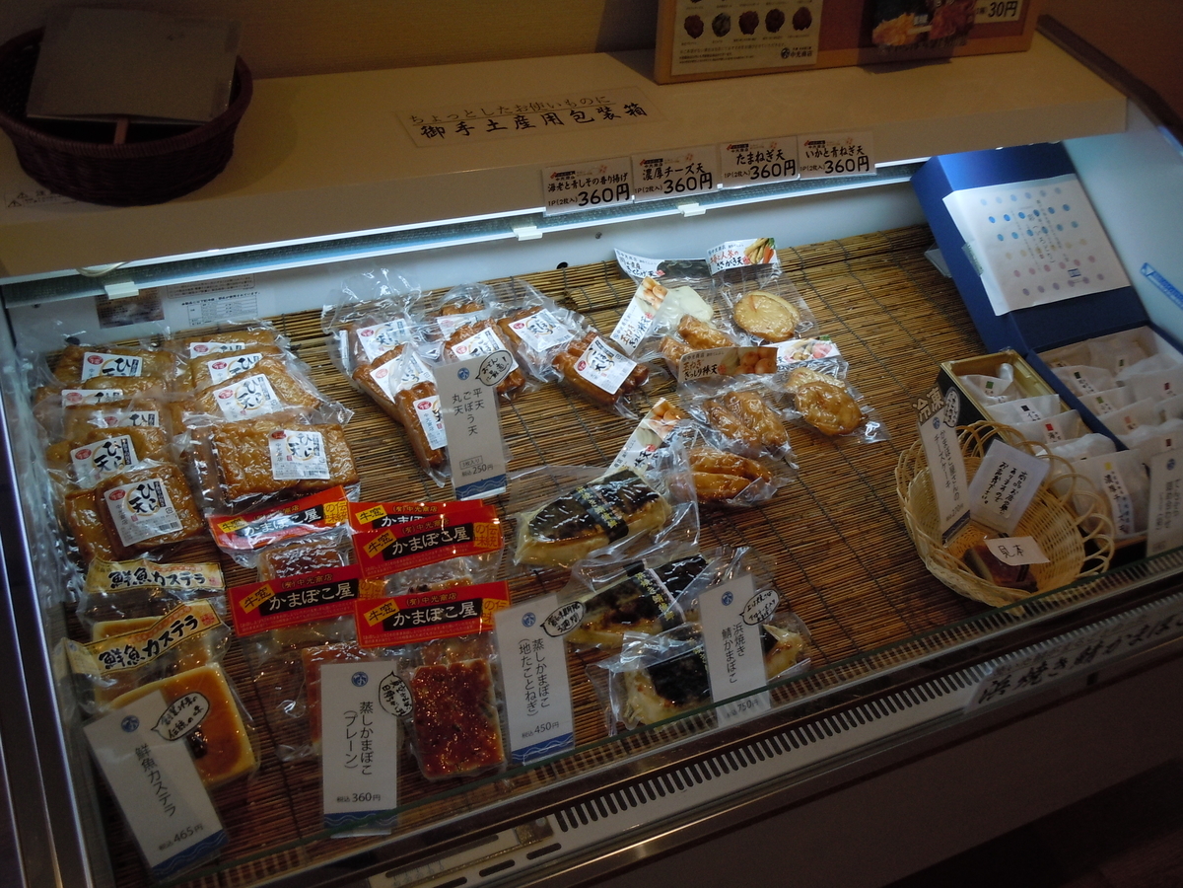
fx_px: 1128
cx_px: 592
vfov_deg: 42.9
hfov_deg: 55.4
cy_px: 444
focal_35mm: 33
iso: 200
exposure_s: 1/125
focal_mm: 5.9
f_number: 4
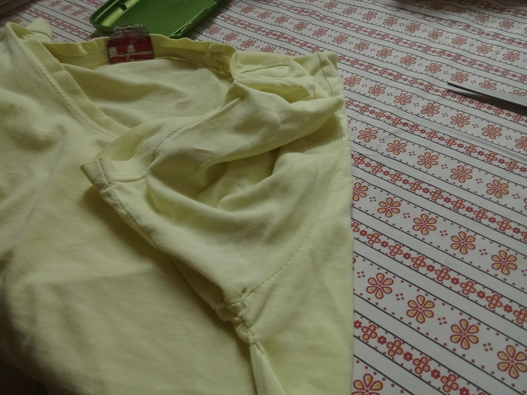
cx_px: 264
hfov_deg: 63.4
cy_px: 198
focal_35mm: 28
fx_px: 426
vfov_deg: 49.7
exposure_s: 1/33.3
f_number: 2
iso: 250
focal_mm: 2.78
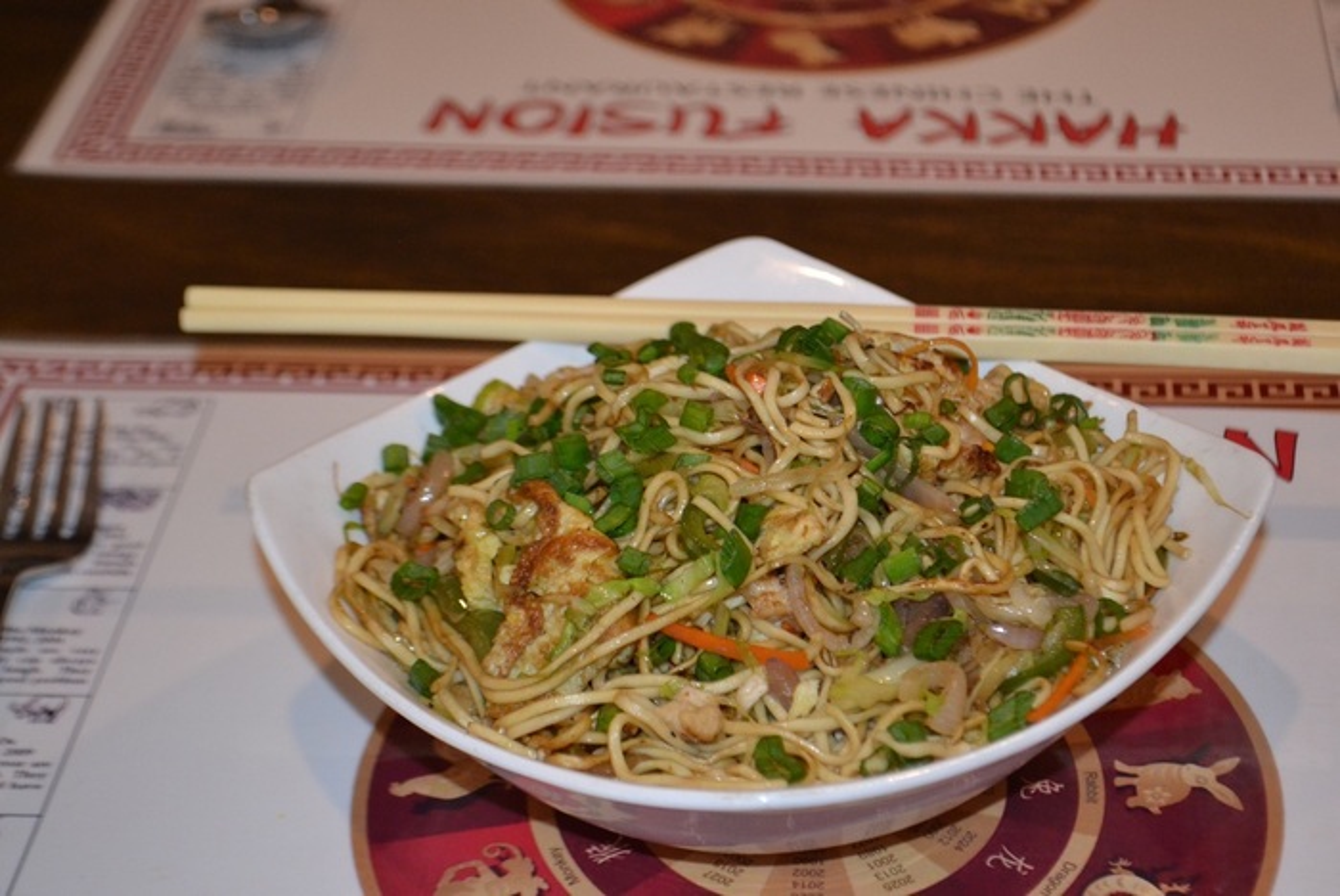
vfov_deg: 18.2
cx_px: 670
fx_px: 2794
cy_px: 448
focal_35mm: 75
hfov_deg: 27.0
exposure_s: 1/60
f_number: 5.6
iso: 1400
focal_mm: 50
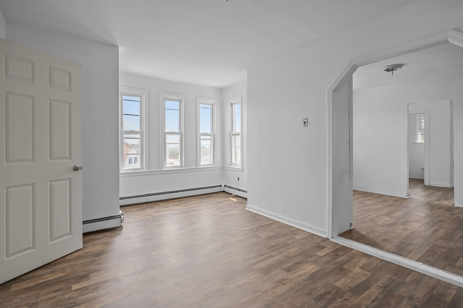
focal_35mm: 17
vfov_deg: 70.4
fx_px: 219
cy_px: 154
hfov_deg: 93.3
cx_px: 232
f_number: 6.3
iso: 320
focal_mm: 17
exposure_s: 1/20
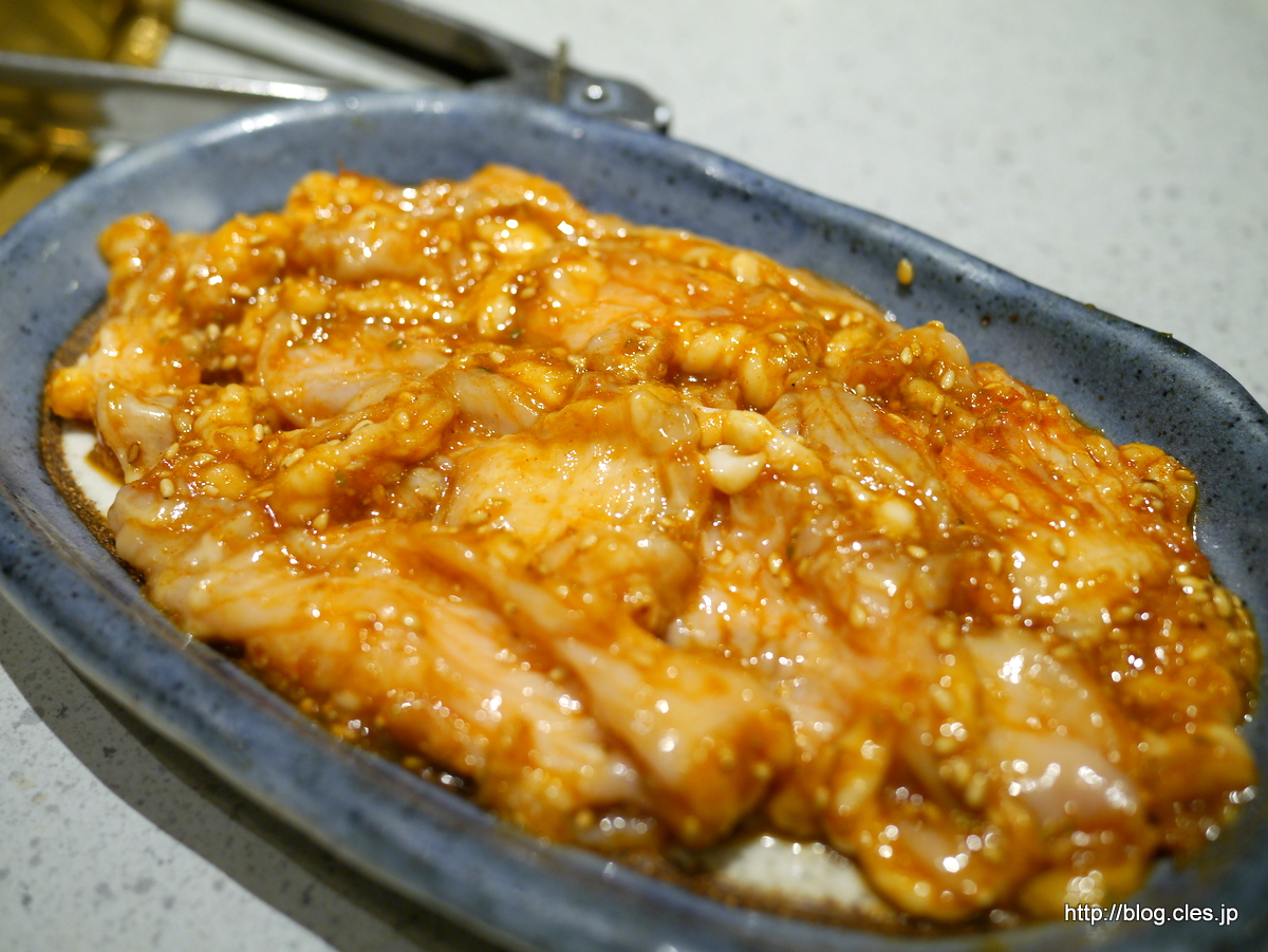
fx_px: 1466
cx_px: 634
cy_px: 476
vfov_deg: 36.0
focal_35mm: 40
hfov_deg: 46.8
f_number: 2.8
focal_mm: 20
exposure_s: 1/60
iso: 200
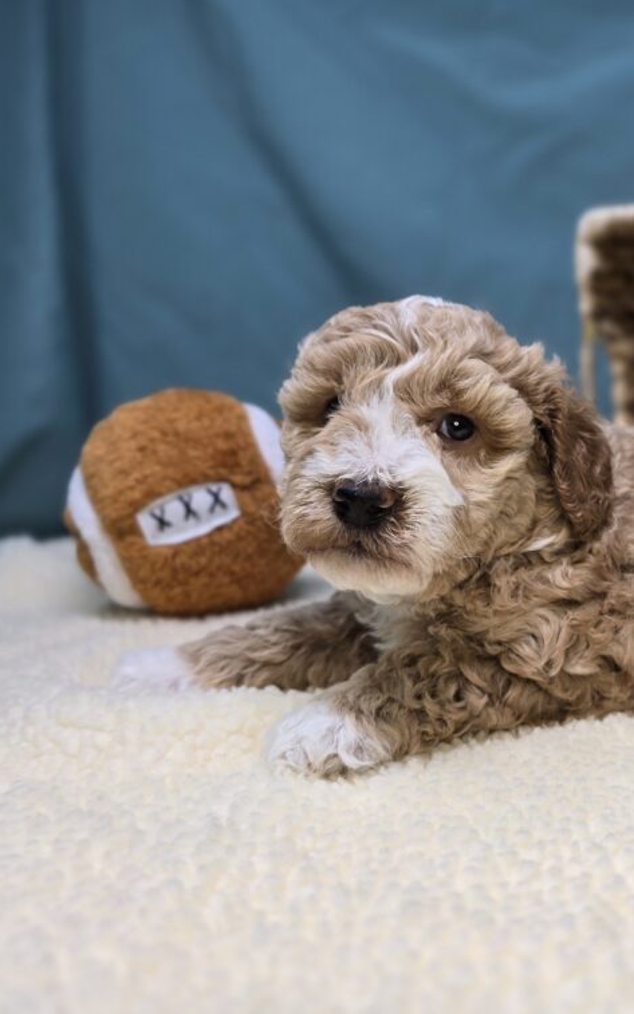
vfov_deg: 58.1
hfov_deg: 35.2
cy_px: 505
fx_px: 912
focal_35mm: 33
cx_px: 614
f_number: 1.7
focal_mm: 6.3
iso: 40
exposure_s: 1/120
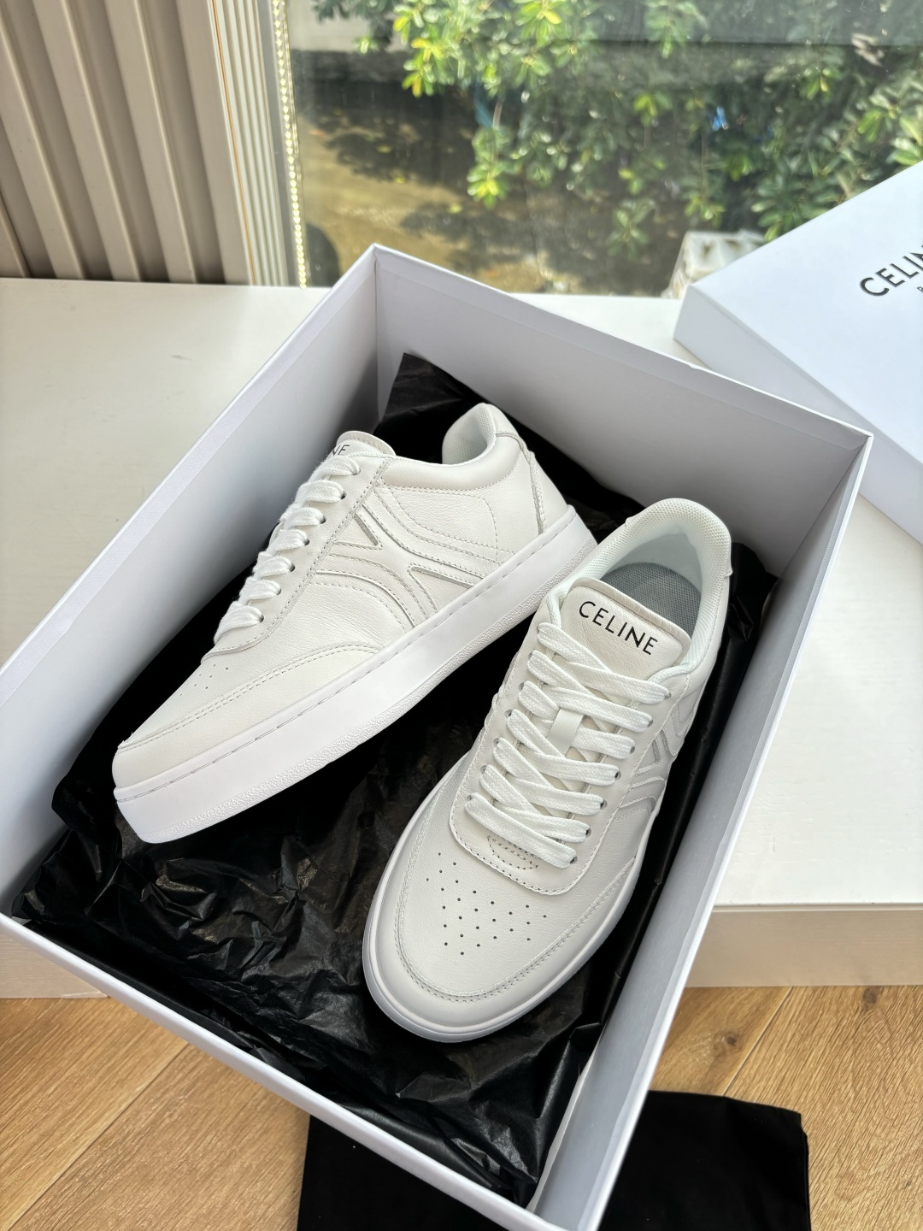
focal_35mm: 26
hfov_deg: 53.1
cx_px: 462
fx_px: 924
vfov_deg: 67.3
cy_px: 616
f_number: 1.6
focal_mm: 5.96
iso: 50
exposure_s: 1/338
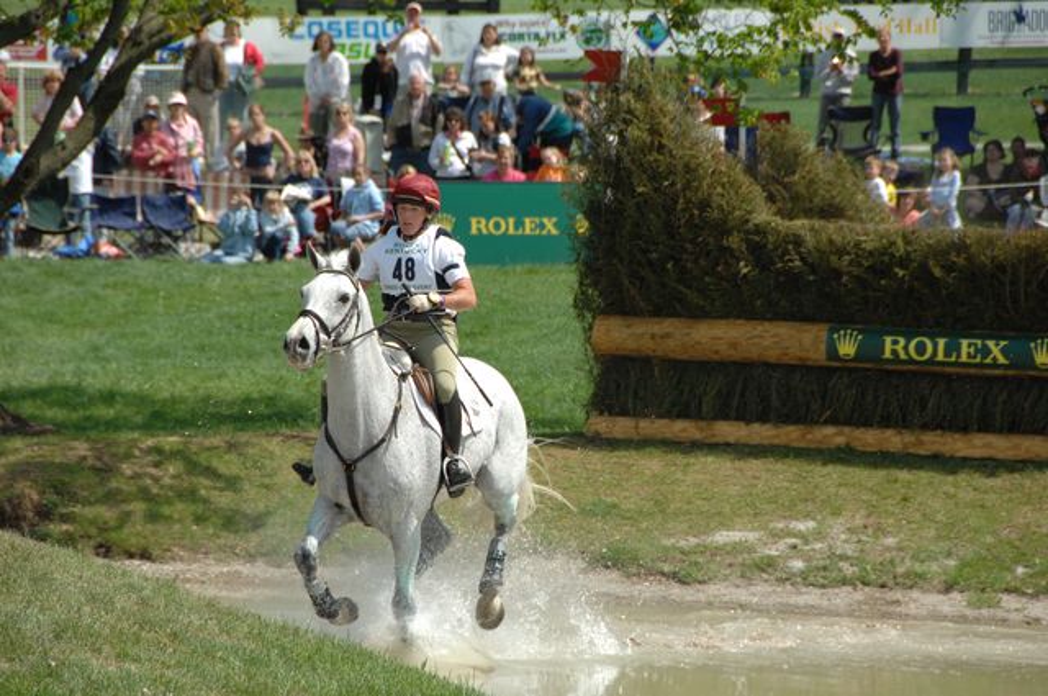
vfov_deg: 4.6
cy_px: 348
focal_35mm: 300
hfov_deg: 6.9
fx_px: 8722
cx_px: 524
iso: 500
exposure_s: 1/1000
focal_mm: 200
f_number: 7.1
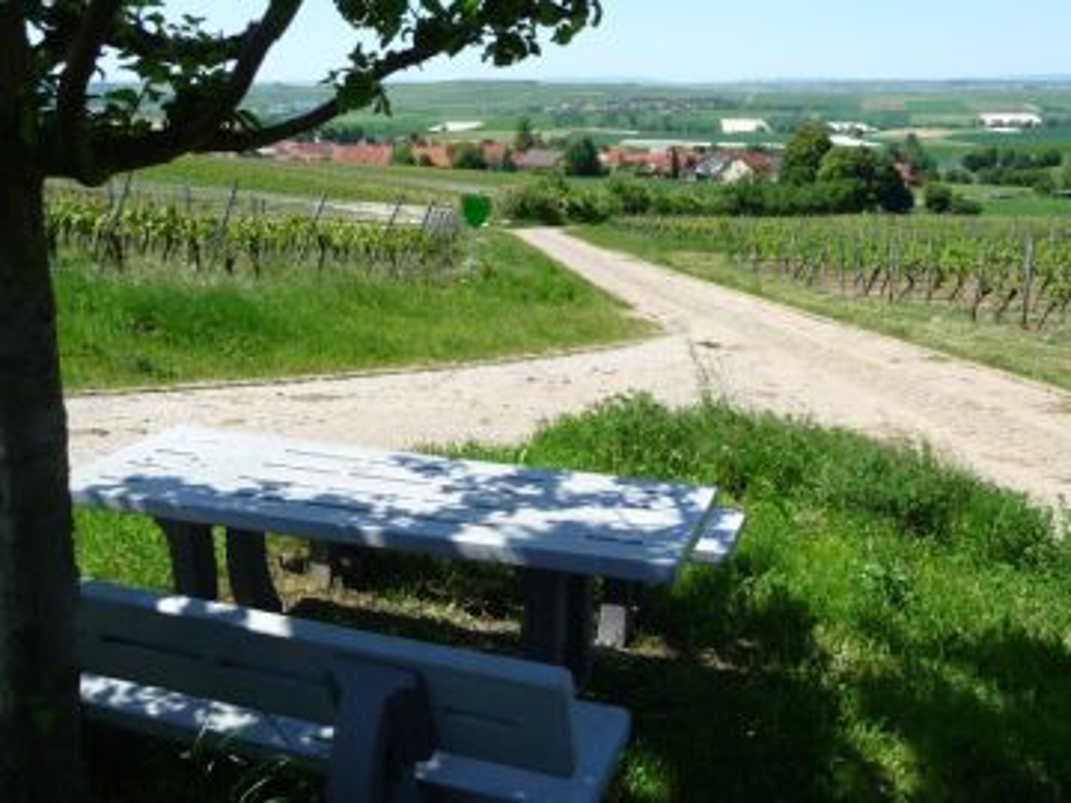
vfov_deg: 40.7
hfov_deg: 52.6
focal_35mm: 35
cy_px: 402
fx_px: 1083
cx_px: 536
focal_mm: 4.7
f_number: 3.3
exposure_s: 1/800
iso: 100
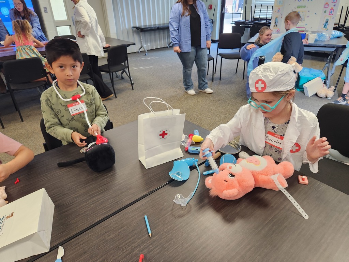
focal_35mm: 23
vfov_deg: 58.9
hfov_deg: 73.9
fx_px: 232
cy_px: 131
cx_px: 174
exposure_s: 1/120
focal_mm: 5.4
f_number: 1.8
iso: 320
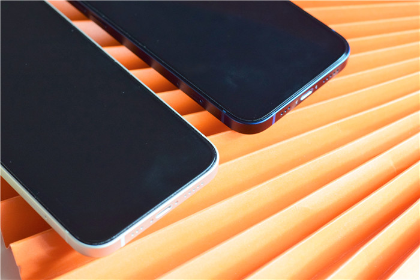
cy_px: 140
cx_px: 210
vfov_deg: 18.2
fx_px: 875
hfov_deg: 27.0
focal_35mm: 75
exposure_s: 1/60
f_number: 5
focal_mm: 50
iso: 1600
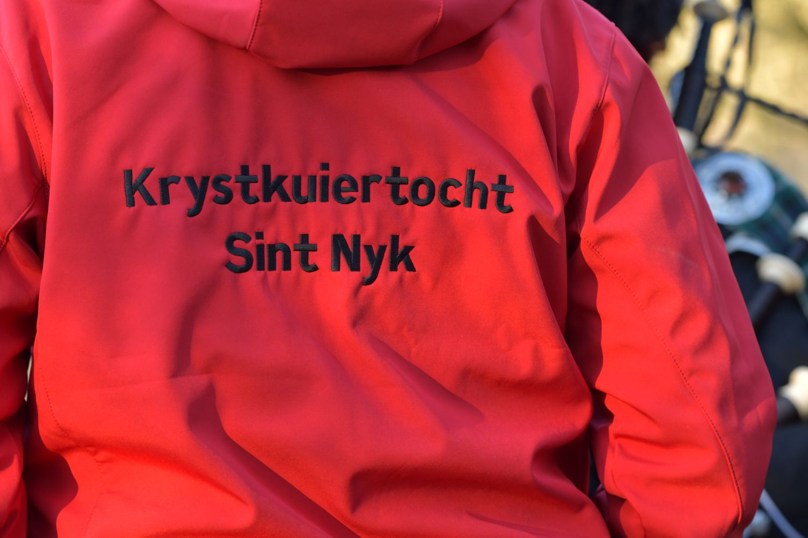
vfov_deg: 8.3
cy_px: 269
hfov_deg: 12.5
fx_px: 3703
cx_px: 404
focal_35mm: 165
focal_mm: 110
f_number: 4.5
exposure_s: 1/100
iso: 250
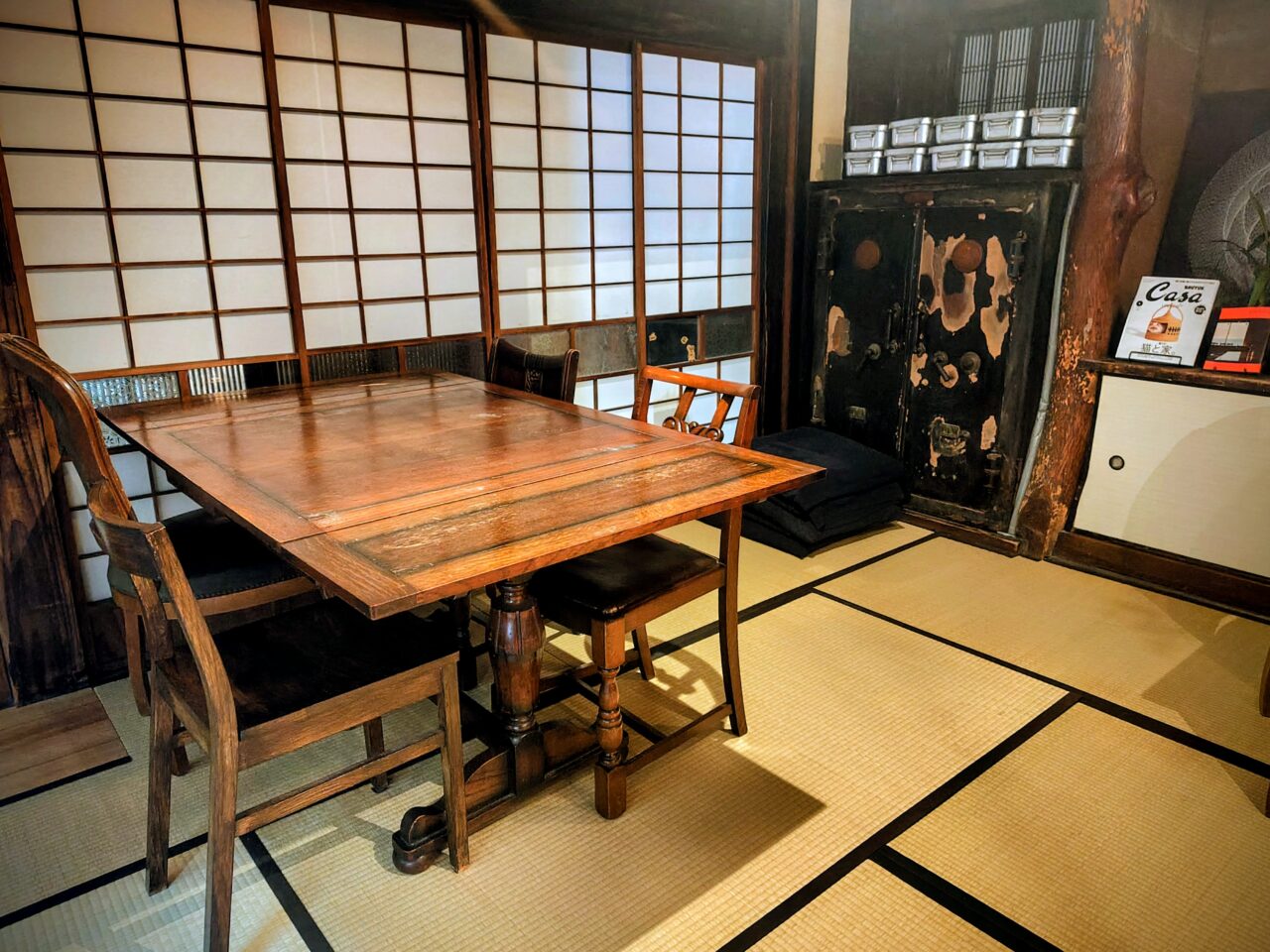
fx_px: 844
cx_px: 635
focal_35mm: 23
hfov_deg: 73.9
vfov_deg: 58.9
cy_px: 476
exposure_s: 1/50
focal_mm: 5.6
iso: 1447
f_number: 1.9
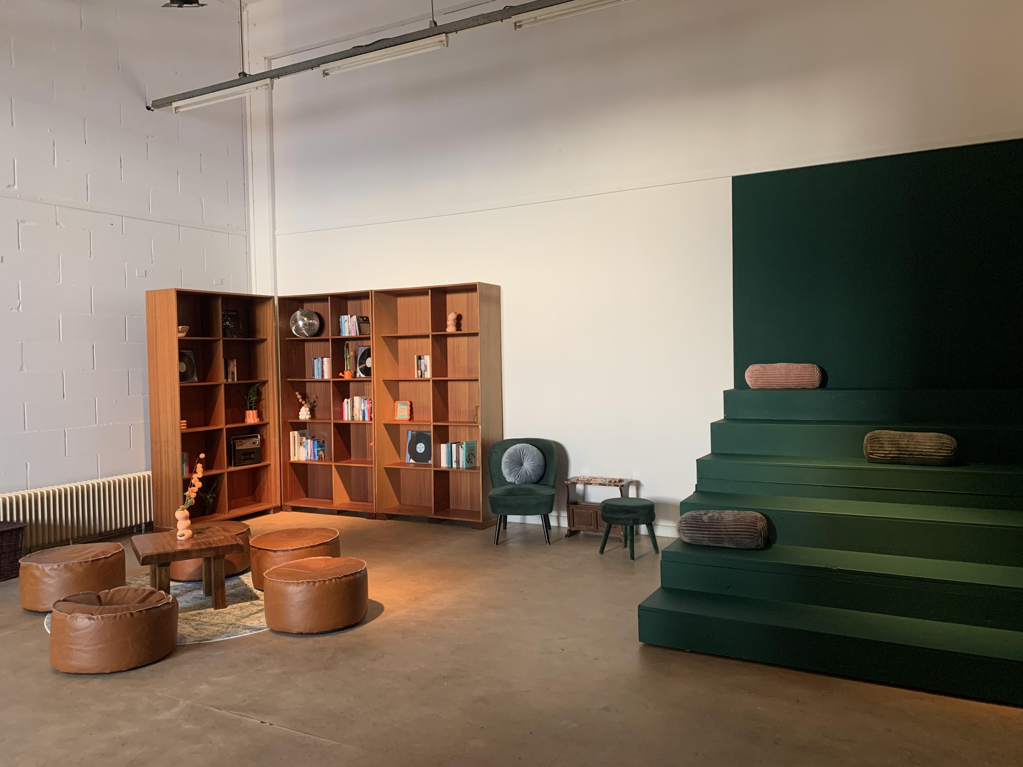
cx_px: 512
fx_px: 768
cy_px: 384
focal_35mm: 26
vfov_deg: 53.1
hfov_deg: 67.3
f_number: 1.8
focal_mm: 4.25
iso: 125
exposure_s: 1/46
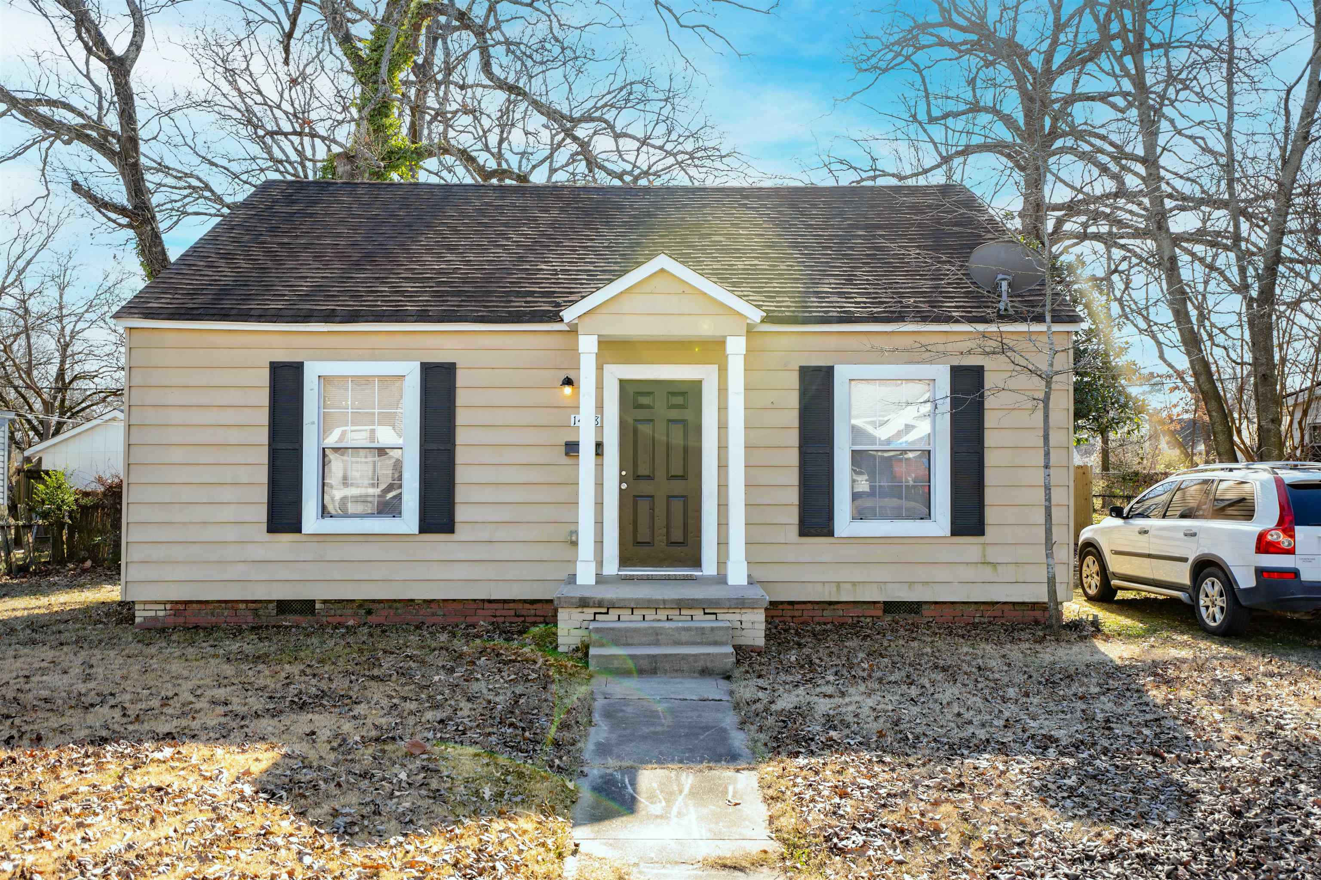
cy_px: 440
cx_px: 660
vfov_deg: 43.6
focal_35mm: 30
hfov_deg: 61.9
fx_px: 1101
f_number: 2.8
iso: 125
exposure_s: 1/125
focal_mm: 20
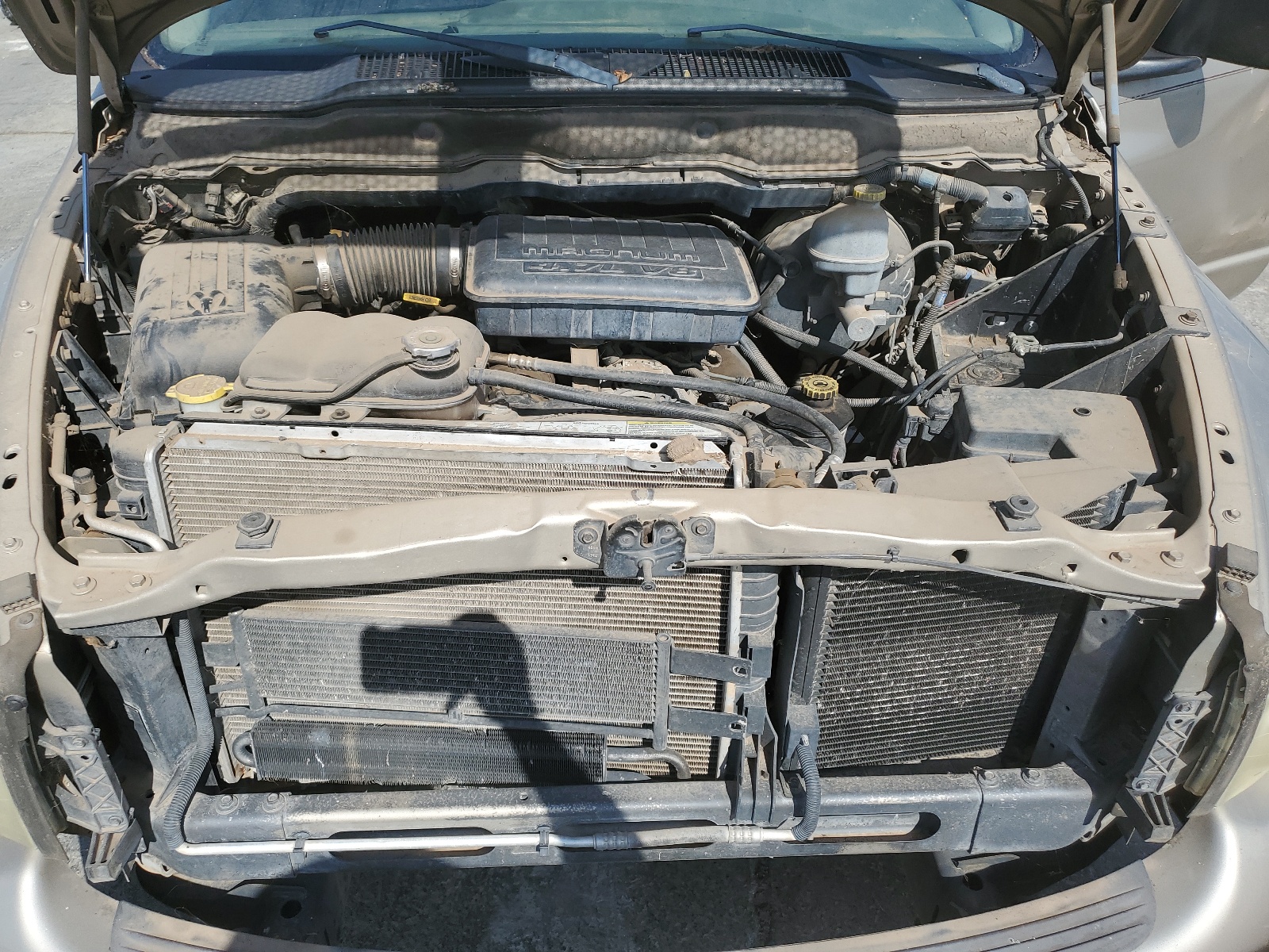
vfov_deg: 53.1
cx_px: 634
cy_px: 476
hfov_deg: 67.3
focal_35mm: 26
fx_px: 953
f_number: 1.5
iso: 50
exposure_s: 1/3333
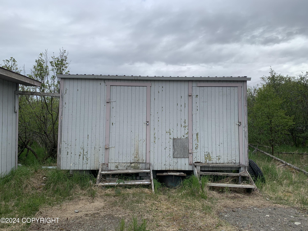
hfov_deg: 67.3
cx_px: 154
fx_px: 231
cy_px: 116
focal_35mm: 26
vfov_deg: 53.1
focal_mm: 4.25
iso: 25
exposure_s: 1/2915
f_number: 1.8
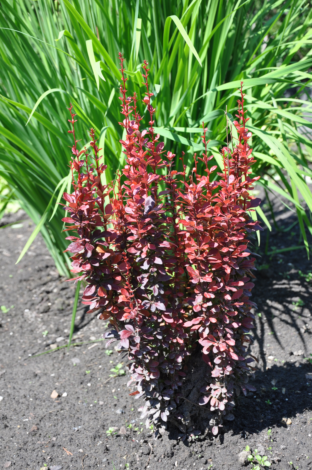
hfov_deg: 18.9
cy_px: 235
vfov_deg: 28.1
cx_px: 156
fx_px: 938
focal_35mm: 72
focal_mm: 48
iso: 200
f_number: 7.1
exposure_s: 1/200
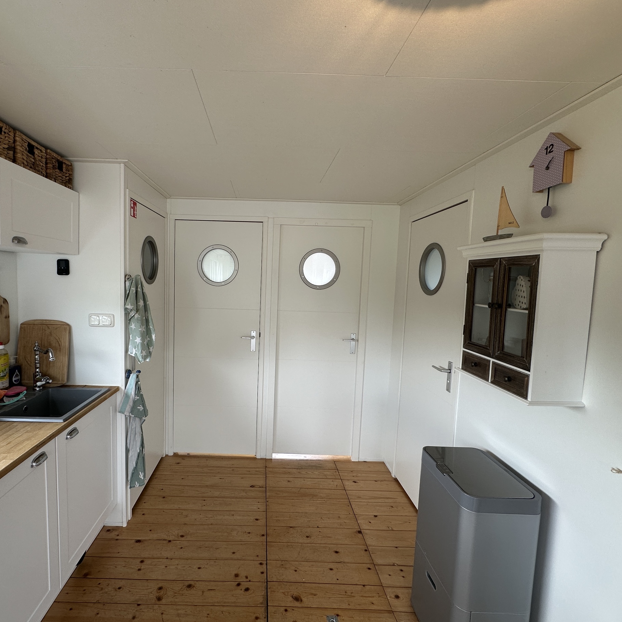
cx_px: 263
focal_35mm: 17
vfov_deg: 84.0
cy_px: 307
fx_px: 346
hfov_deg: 83.4
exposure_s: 1/99
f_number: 2.2
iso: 64
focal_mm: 2.22
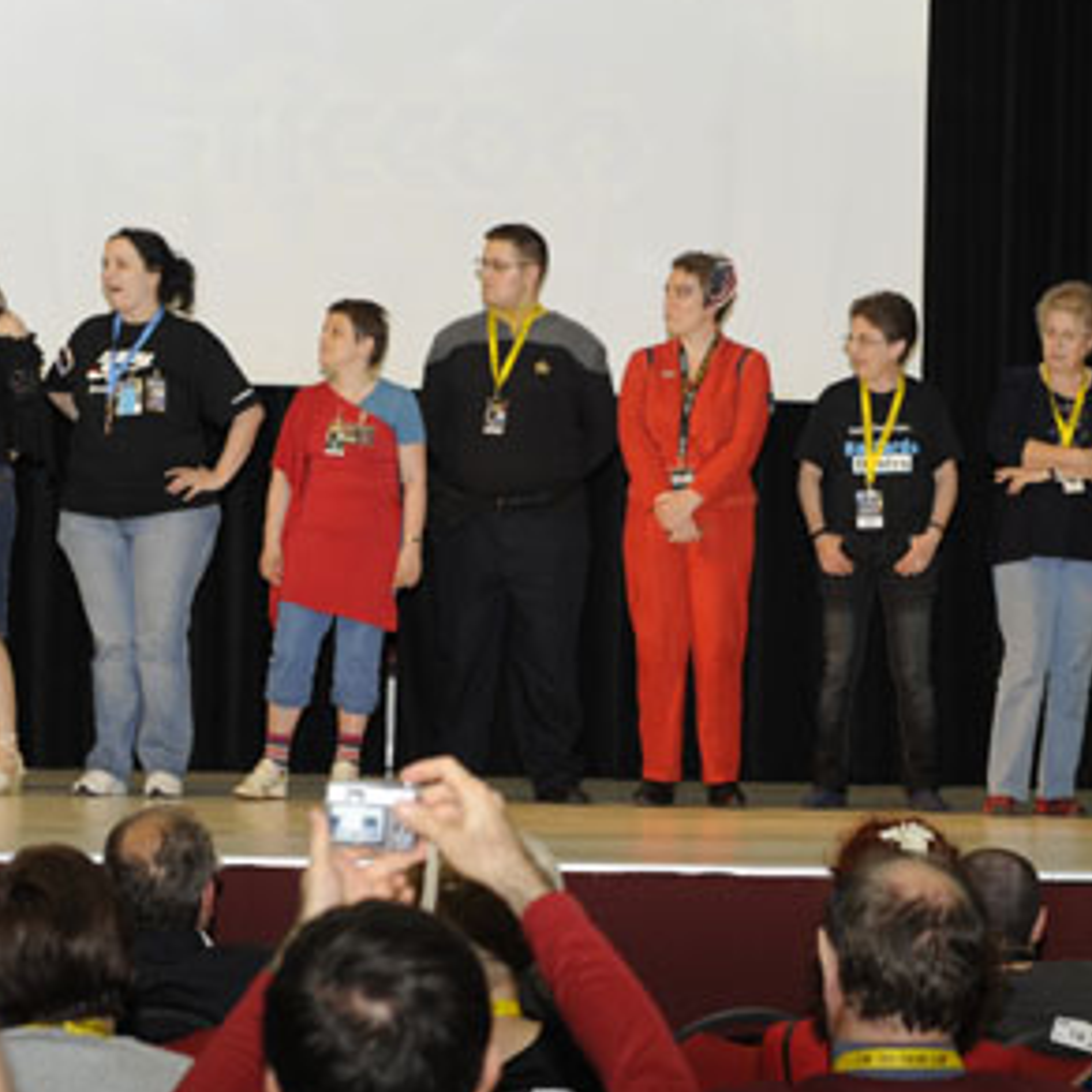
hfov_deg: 17.0
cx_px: 726
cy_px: 636
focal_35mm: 102
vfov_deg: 17.0
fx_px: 3640
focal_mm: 58
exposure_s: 1/40
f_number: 4
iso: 400
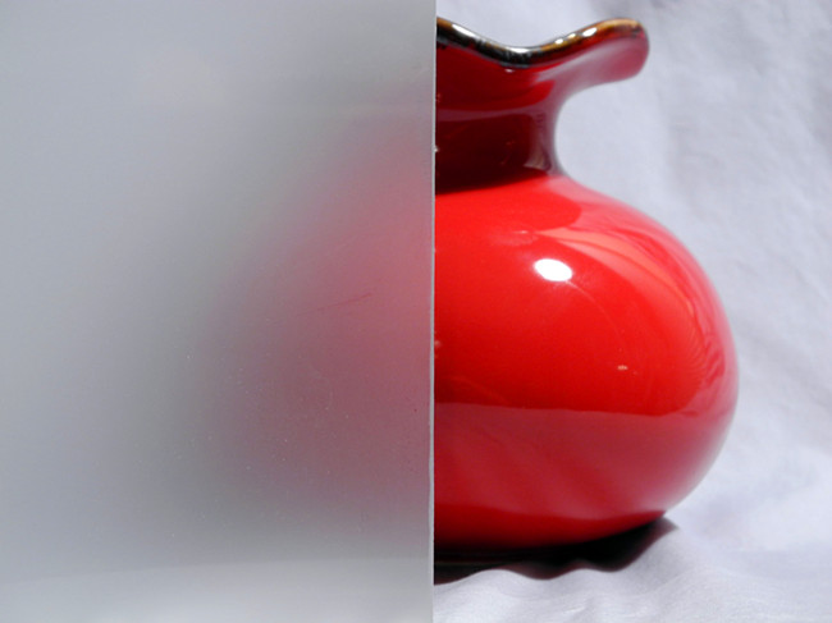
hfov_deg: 16.6
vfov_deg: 12.4
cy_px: 312
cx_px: 416
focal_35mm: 119
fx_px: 2859
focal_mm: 25.4
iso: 163
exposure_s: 1/30
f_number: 4.5
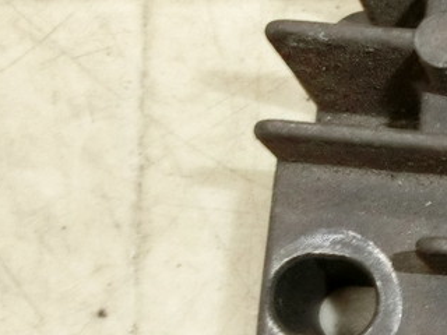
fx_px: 1291
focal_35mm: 100
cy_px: 357
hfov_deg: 17.5
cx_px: 684
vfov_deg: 14.5
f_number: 3.5
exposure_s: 1/60
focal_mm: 4.5
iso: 400
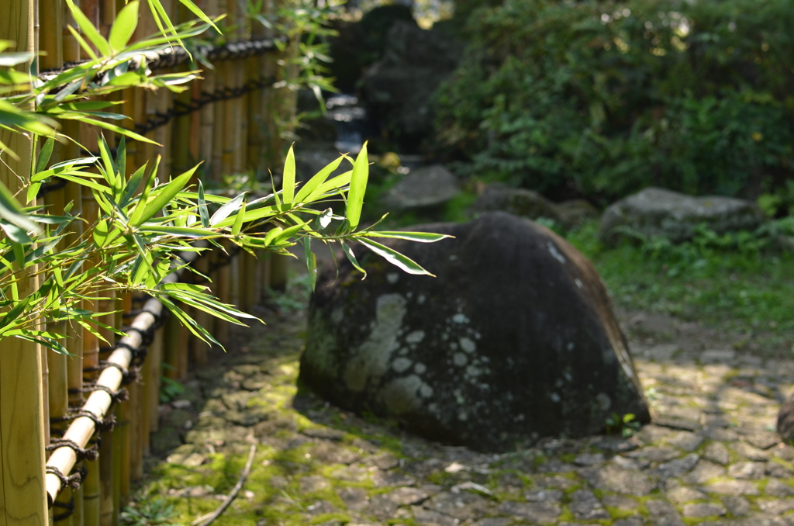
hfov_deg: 37.9
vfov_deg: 25.6
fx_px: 1155
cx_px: 397
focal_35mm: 52
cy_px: 263
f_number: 4
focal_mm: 35
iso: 100
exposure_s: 1/200
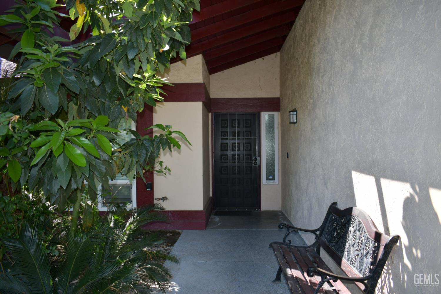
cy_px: 147
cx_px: 220
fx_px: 331
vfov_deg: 47.9
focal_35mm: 27
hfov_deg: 67.4
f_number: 3.5
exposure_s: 1/250
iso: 100
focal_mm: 18
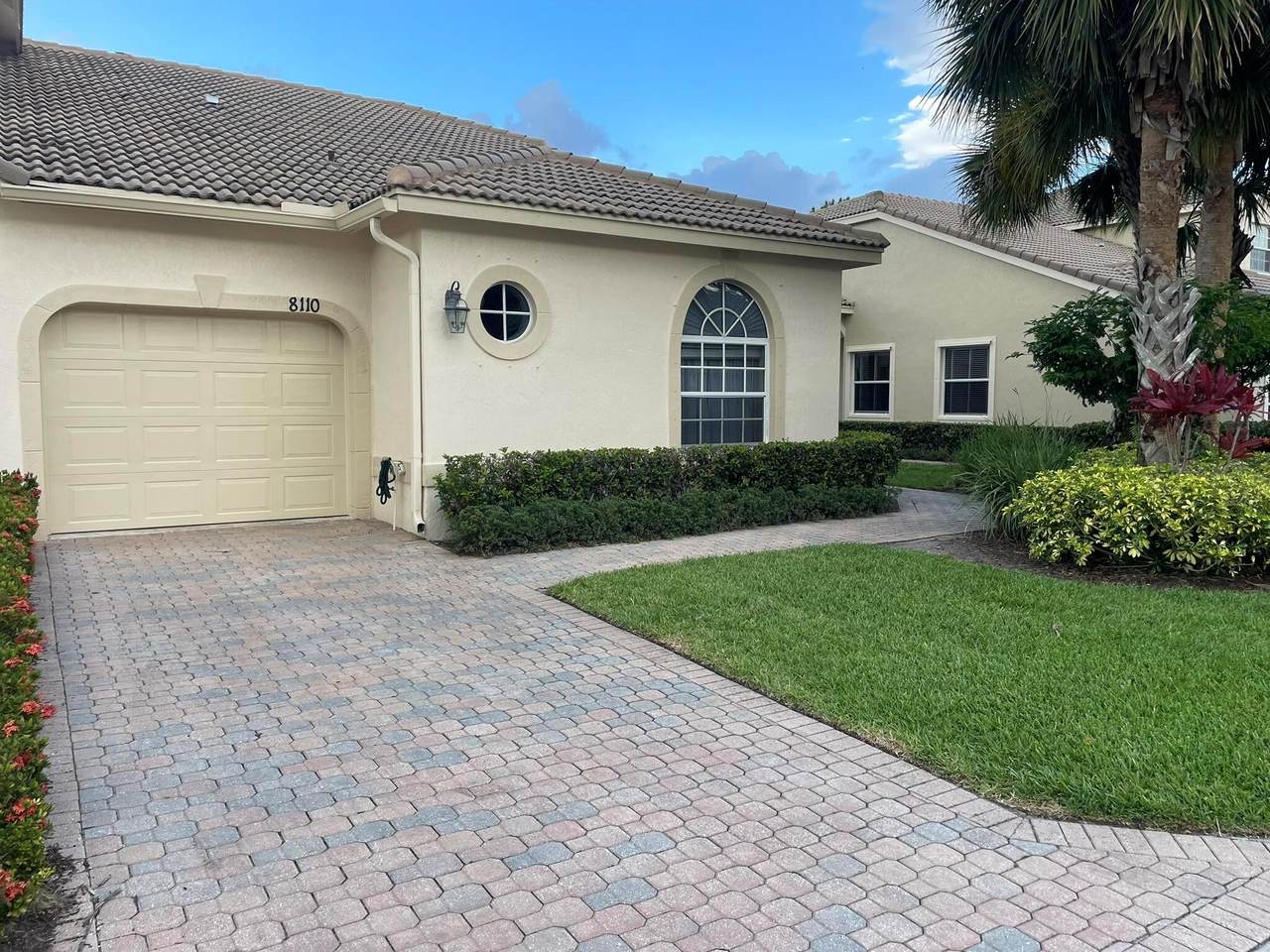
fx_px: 954
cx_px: 635
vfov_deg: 53.1
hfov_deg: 67.3
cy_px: 476
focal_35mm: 26
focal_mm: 4.2
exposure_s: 1/622
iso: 50
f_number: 1.6
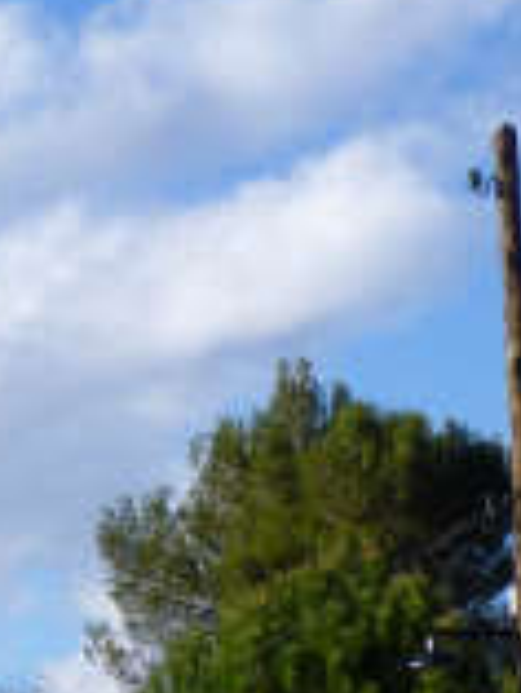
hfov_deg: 7.1
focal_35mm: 200
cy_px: 640
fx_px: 4008
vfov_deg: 9.8
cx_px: -556
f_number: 3.8
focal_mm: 7.4
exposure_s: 1/640
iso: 100
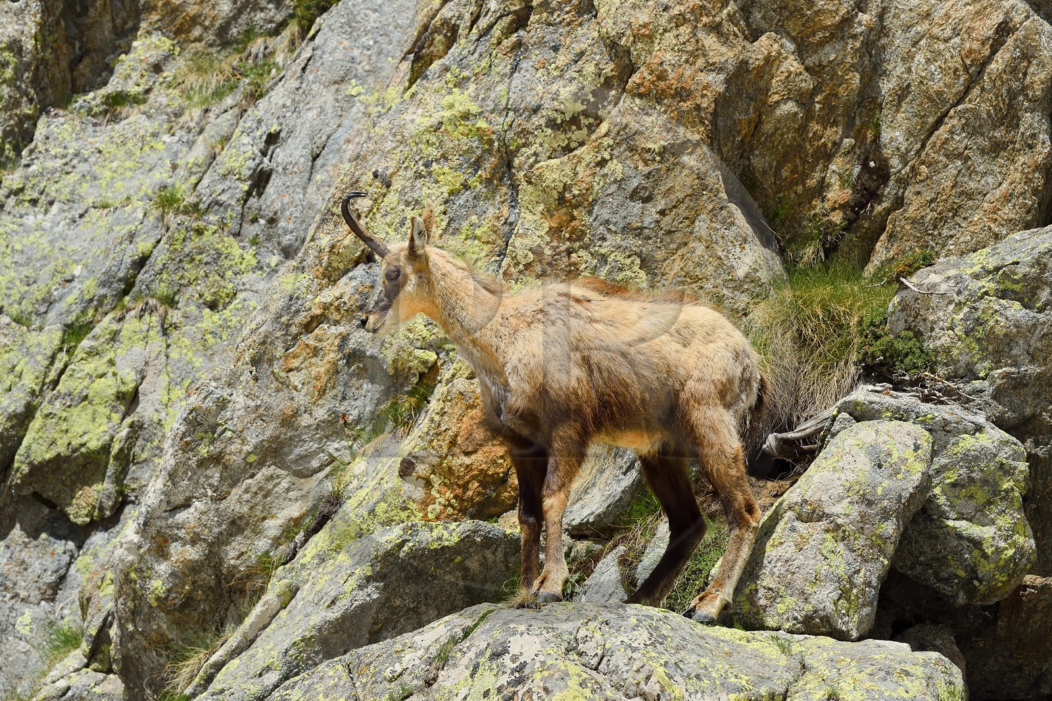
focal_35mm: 170
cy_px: 350
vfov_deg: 8.1
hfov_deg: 12.1
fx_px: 4966
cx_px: 526
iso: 400
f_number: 9
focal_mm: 170
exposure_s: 1/800
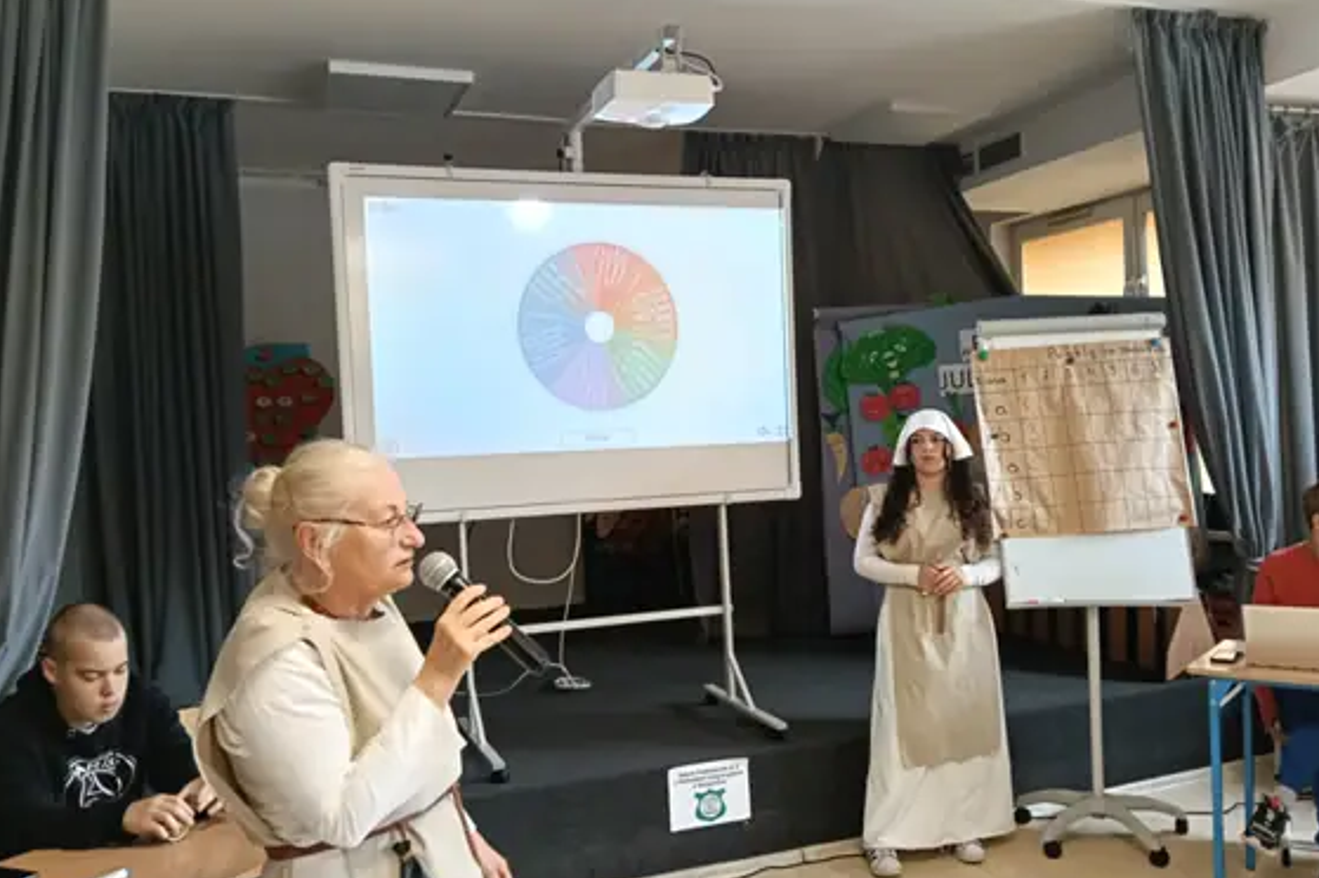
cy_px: 456
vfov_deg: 44.9
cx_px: 651
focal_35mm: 29
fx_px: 1062
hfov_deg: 63.7
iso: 320
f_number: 1.8
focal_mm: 3.98
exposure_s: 1/33.3
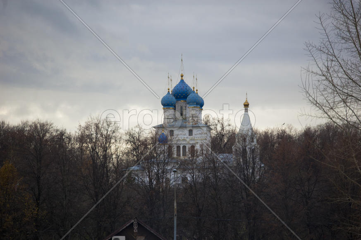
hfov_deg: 9.5
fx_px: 2179
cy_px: 120
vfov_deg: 6.3
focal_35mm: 218
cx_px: 180
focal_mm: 145
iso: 200
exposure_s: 1/640
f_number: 5.3
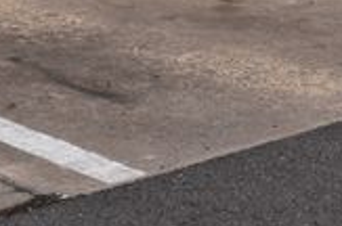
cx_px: 451
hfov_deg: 11.7
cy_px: -199
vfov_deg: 7.7
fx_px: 1621
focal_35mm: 171
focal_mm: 29
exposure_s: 1/800
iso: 200
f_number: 13
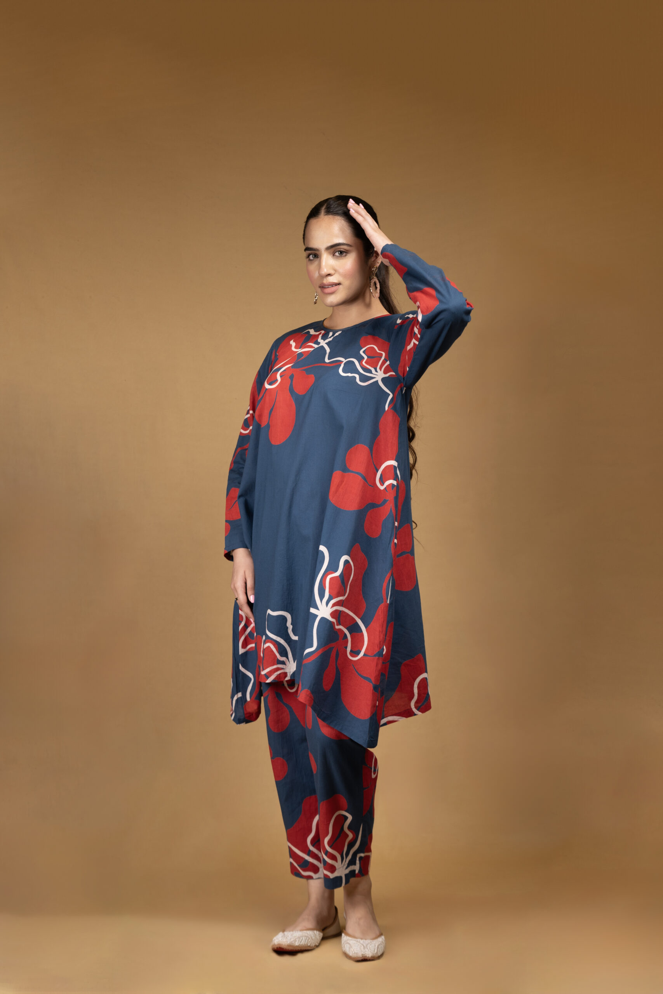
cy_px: 497
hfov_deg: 20.3
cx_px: 332
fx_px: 1850
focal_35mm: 67
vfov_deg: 30.1
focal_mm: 67
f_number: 4.5
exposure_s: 1/100
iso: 200
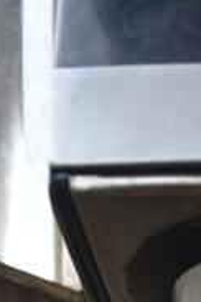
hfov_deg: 10.0
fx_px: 1131
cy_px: 738
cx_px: 257
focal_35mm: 135
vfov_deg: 12.0
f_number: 3.5
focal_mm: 18
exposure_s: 1/30
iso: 200
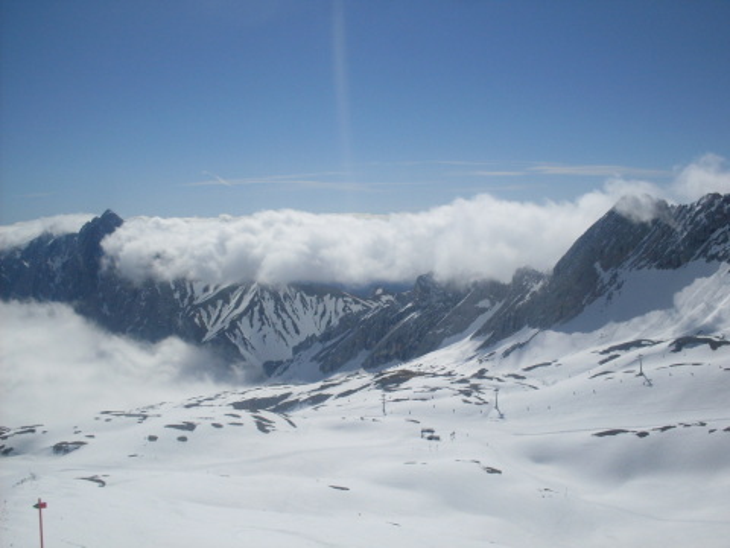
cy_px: 274
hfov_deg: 49.0
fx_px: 801
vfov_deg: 37.7
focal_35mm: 38
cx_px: 365
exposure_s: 1/1000
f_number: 8.4
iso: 80
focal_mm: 6.3
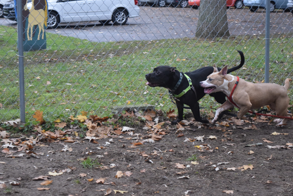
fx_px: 671
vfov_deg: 16.6
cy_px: 98
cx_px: 146
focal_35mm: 82
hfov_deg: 24.6
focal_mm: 55
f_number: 5.6
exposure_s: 1/500
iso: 2800
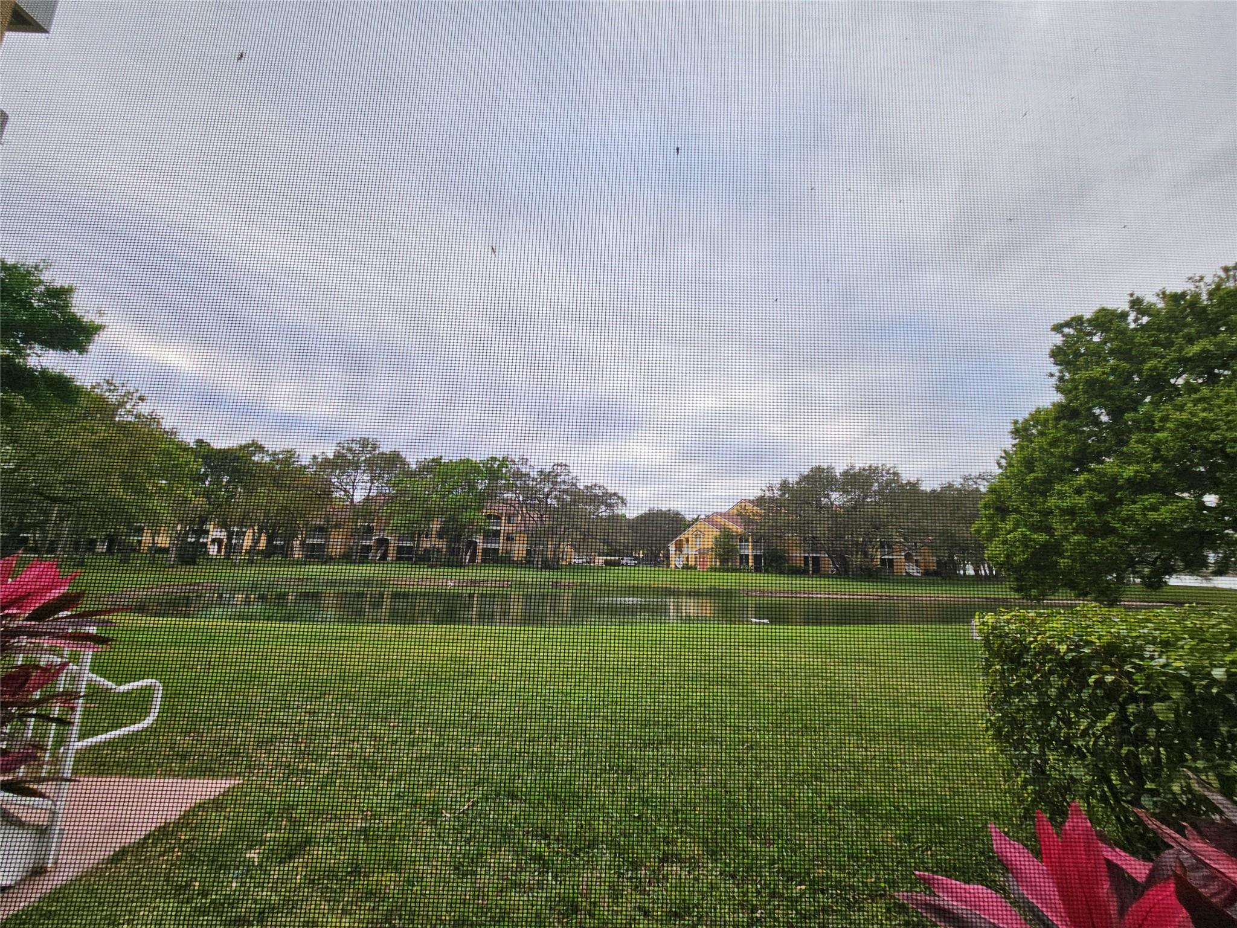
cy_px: 464
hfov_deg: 106.2
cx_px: 618
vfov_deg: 89.9
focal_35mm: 13
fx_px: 465
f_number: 2.2
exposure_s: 1/277
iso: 50
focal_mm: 2.2
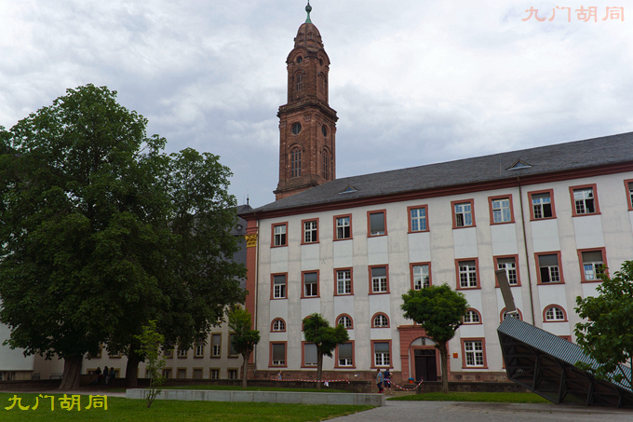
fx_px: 527
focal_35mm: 30
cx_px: 316
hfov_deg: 61.9
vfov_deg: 43.6
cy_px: 211
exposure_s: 1/400
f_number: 5.6
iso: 100
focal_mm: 20
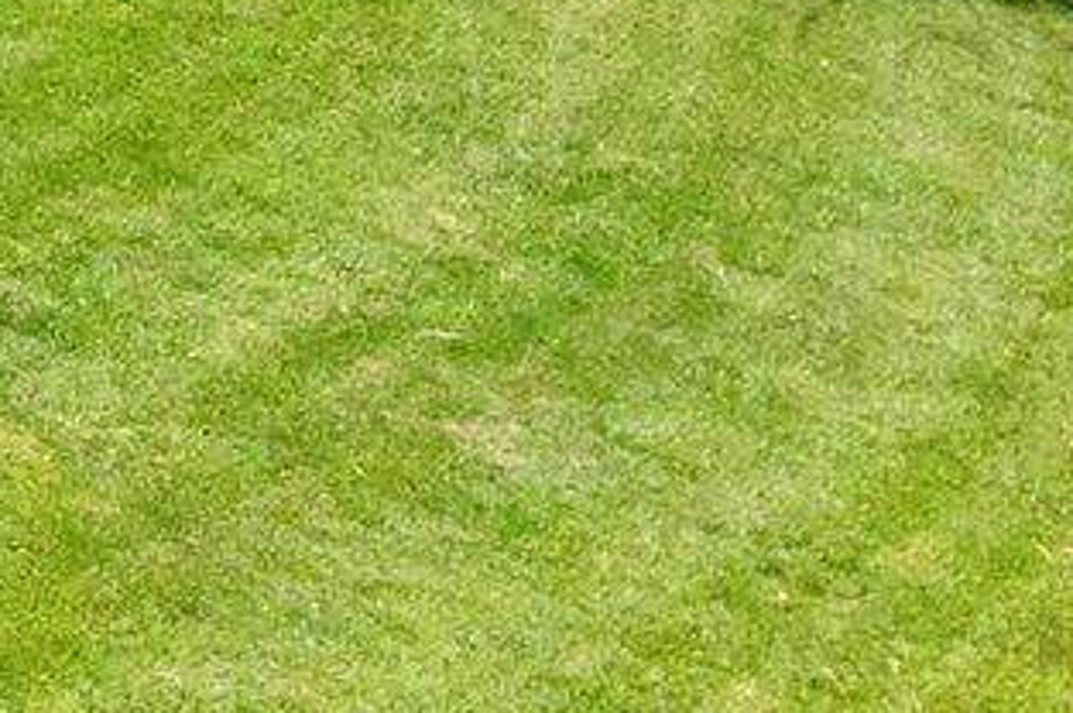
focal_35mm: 144
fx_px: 4287
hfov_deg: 11.1
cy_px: -946
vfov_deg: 8.7
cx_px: -1769
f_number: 2.8
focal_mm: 8.38
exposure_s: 1/2500
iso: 100
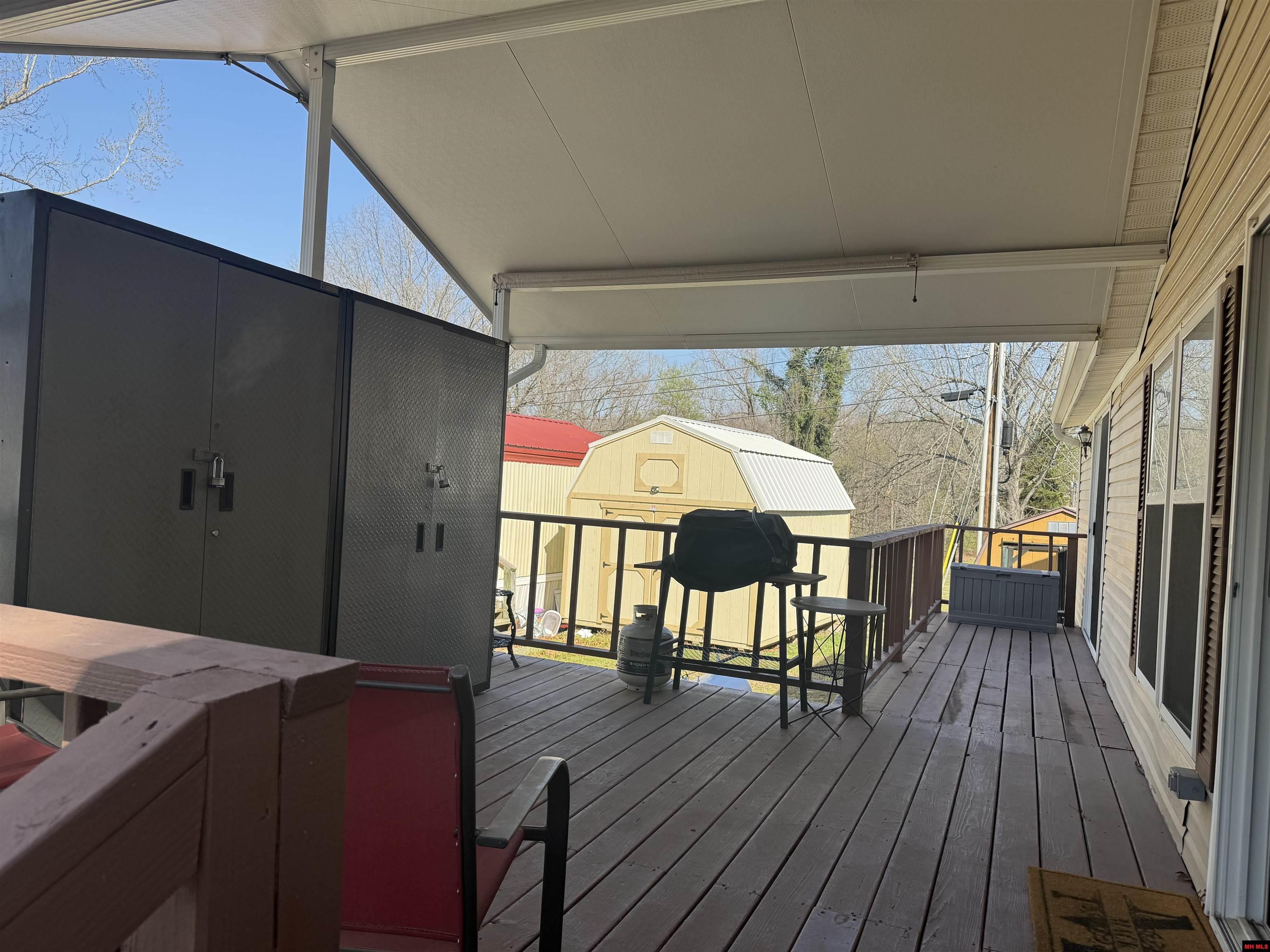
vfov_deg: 56.8
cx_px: 635
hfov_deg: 71.6
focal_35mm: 24
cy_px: 476
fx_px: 881
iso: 80
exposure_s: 1/1923
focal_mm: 6.76
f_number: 1.78
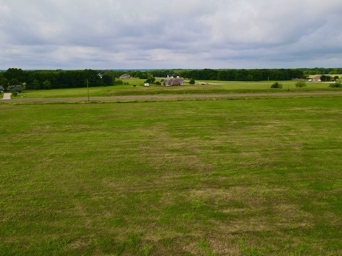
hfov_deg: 71.6
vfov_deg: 56.8
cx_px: 171
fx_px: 237
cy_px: 128
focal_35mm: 24
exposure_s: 1/640
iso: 100
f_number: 2.8
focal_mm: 4.5
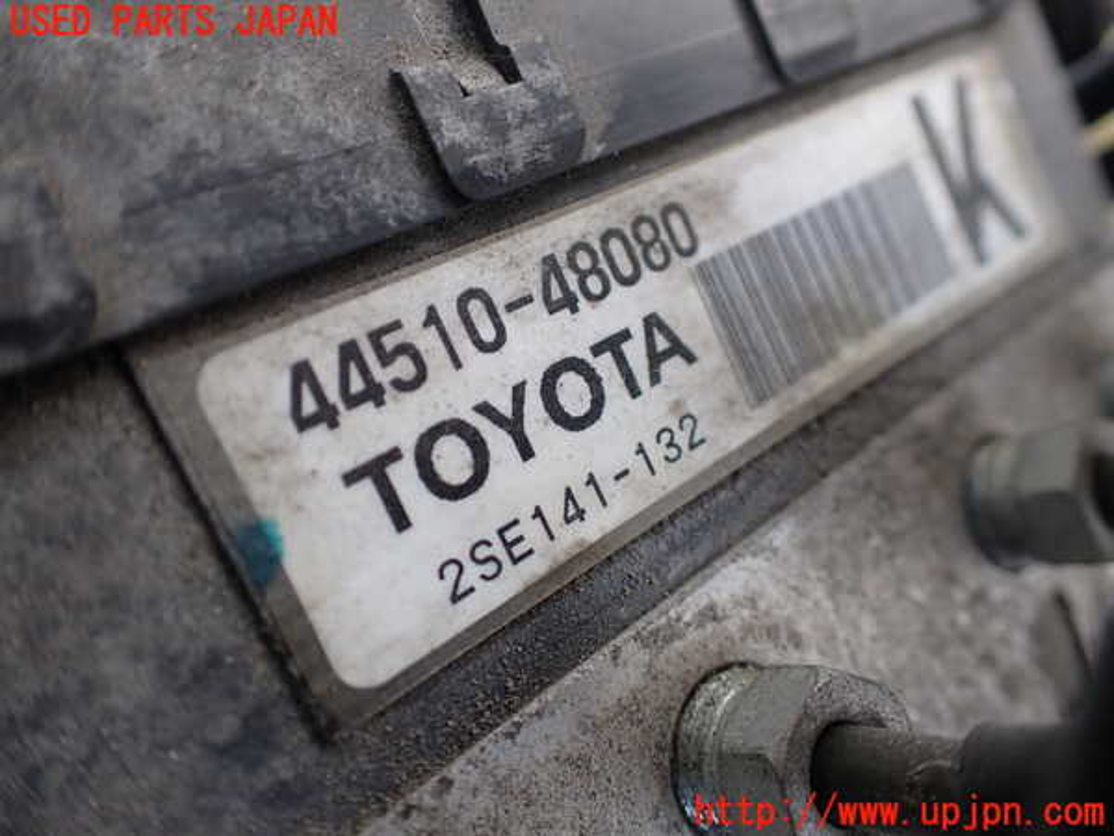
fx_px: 965
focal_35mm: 30
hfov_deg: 60.0
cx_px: 557
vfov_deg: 46.8
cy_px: 418
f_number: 2.3
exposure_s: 1/160
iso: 100
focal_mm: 5.4
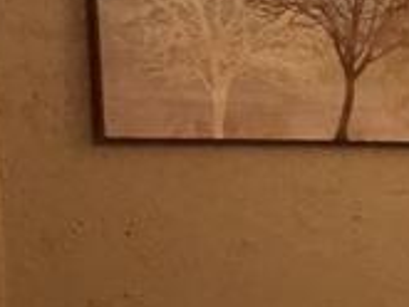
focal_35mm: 138
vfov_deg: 10.6
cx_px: 659
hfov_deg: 13.3
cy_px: 332
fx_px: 1632
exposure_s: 1/17
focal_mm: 4.15
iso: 250
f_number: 2.2
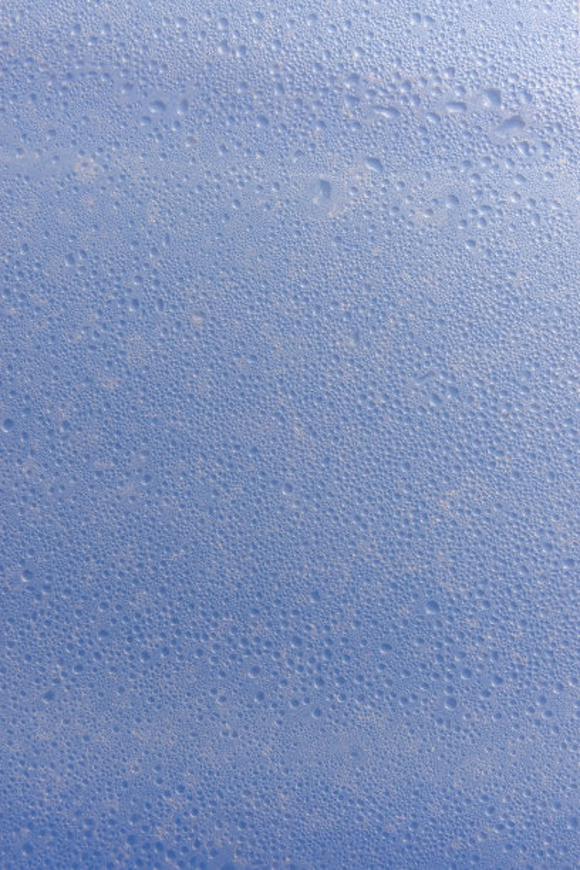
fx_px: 1269
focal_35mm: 52
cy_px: 435
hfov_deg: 25.8
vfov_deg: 37.9
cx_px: 290
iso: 100
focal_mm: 35
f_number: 11
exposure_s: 1/160
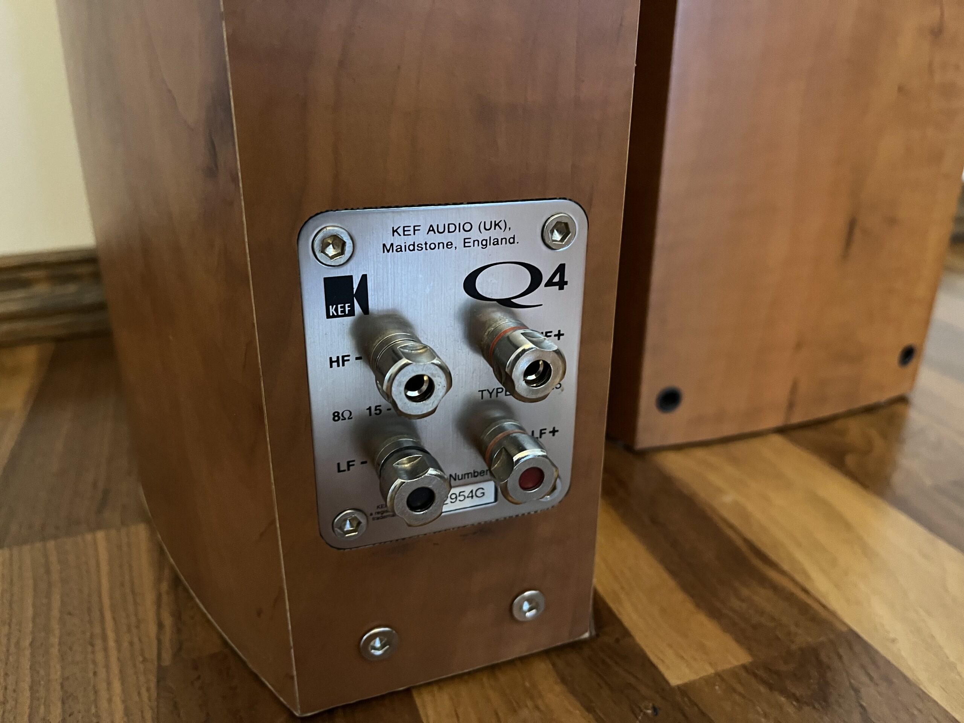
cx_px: 482
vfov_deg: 53.1
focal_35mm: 26
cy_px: 362
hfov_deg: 67.3
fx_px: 724
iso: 500
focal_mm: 5.1
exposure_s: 1/25
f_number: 1.6
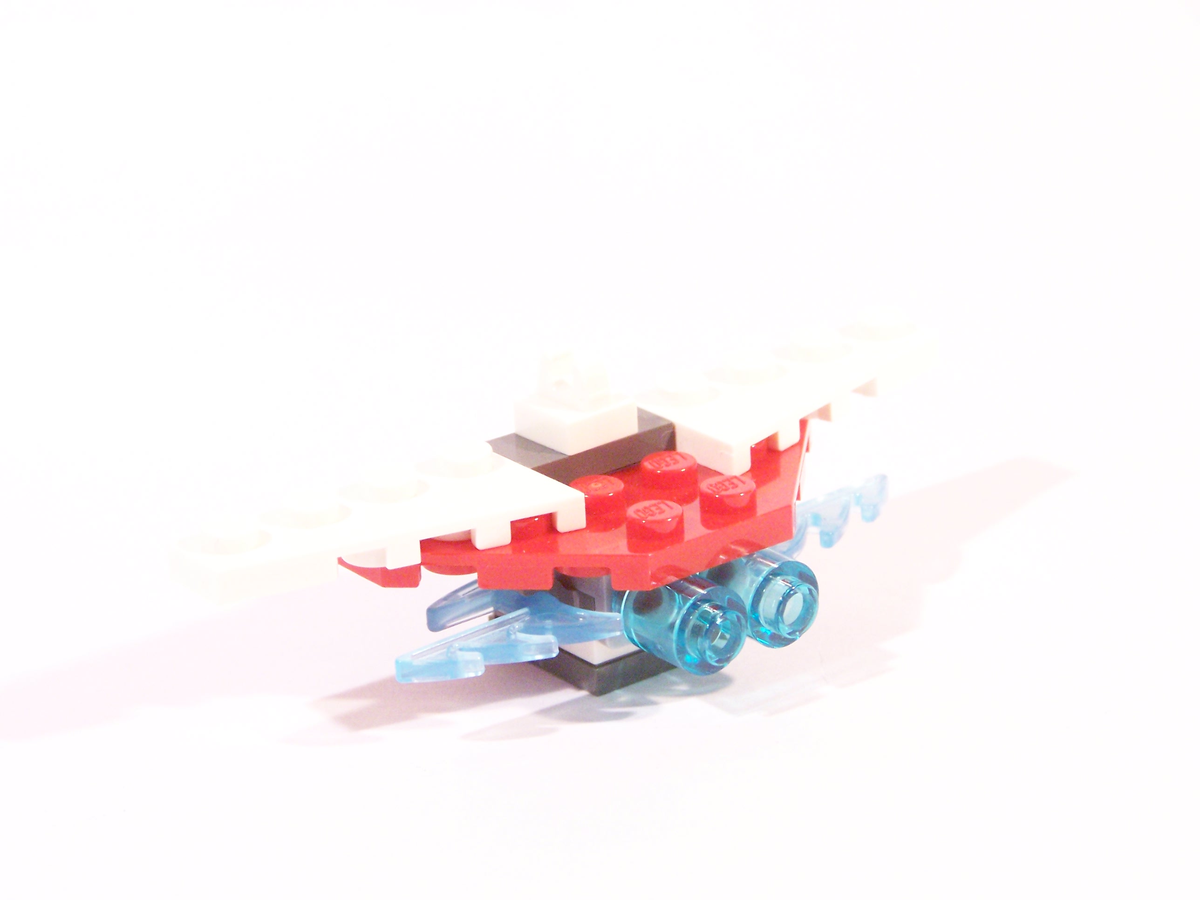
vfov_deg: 14.1
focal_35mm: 105
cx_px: 600
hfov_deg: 18.7
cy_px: 450
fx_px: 3640
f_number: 3.6
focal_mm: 17.5
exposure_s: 1/20
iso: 400
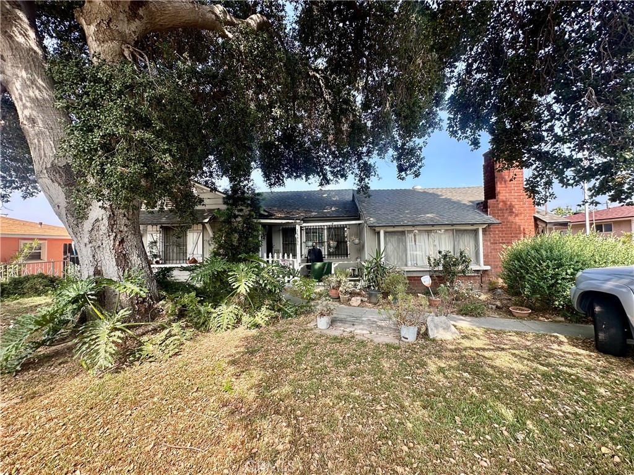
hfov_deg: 102.1
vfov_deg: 85.7
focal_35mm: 14
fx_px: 256
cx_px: 317
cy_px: 238
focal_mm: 2.22
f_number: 2.2
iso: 40
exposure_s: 1/293
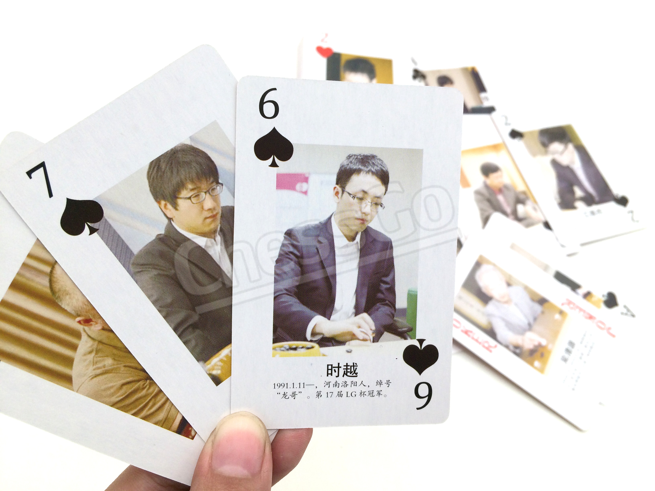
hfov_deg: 61.7
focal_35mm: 29
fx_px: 549
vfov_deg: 48.2
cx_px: 328
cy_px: 246
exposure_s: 1/215
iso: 32
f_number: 2.2
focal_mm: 4.15
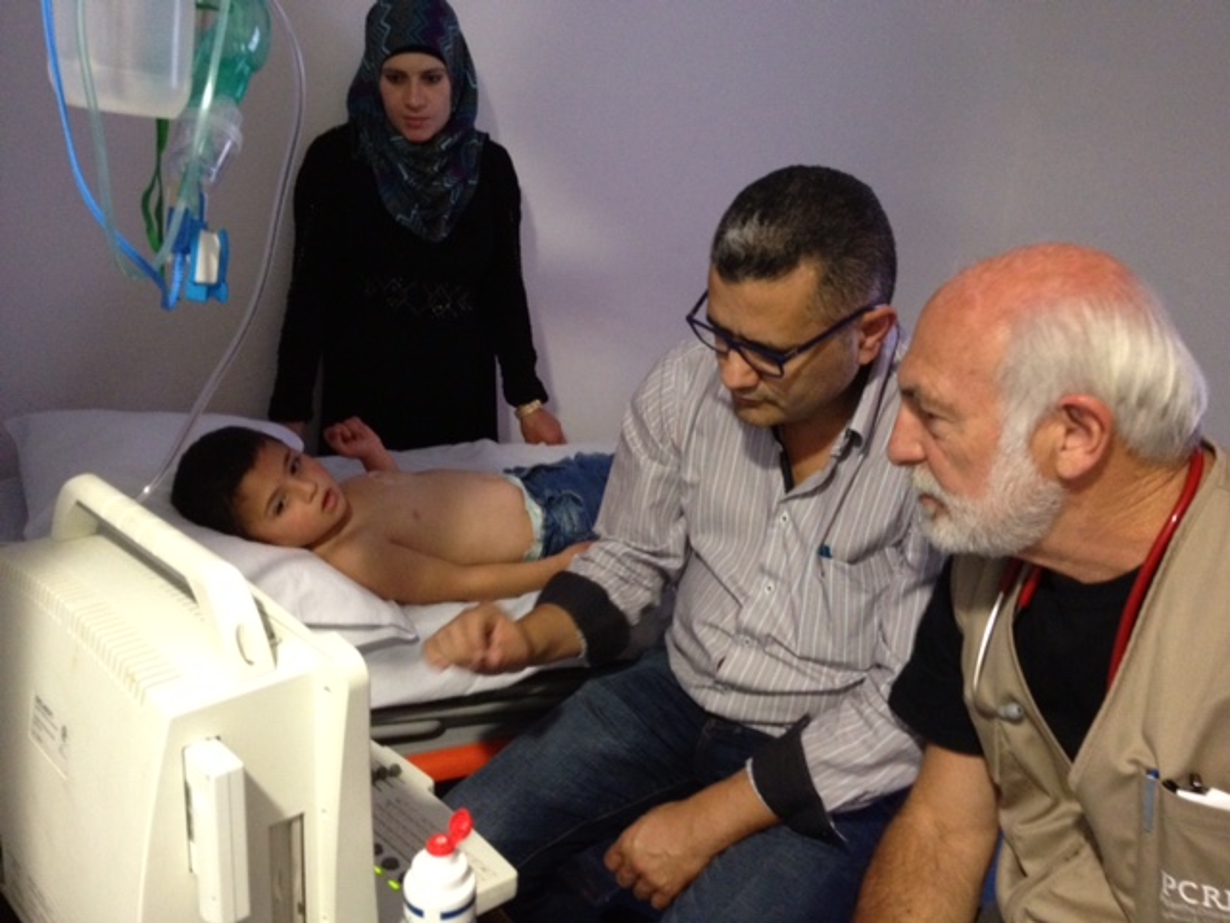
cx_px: 615
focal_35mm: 35
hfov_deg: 52.6
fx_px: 1244
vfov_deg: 40.7
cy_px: 462
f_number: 2.4
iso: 400
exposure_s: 1/17
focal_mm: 4.28
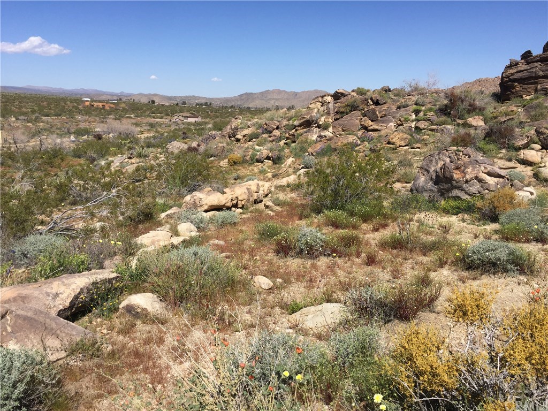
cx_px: 274
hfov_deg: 61.7
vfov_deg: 48.2
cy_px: 206
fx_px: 459
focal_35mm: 29
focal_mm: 4.15
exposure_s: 1/2825
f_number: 2.2
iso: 32
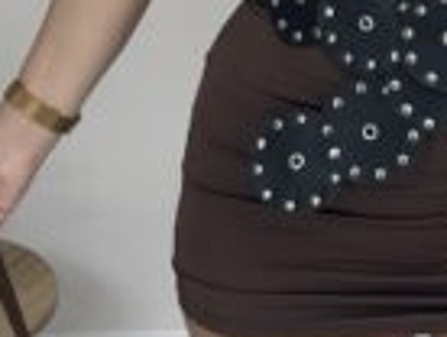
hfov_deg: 14.0
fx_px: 1798
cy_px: -6
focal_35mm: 139
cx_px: 405
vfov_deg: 10.6
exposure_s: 1/152
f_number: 1.78
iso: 64
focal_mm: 6.76
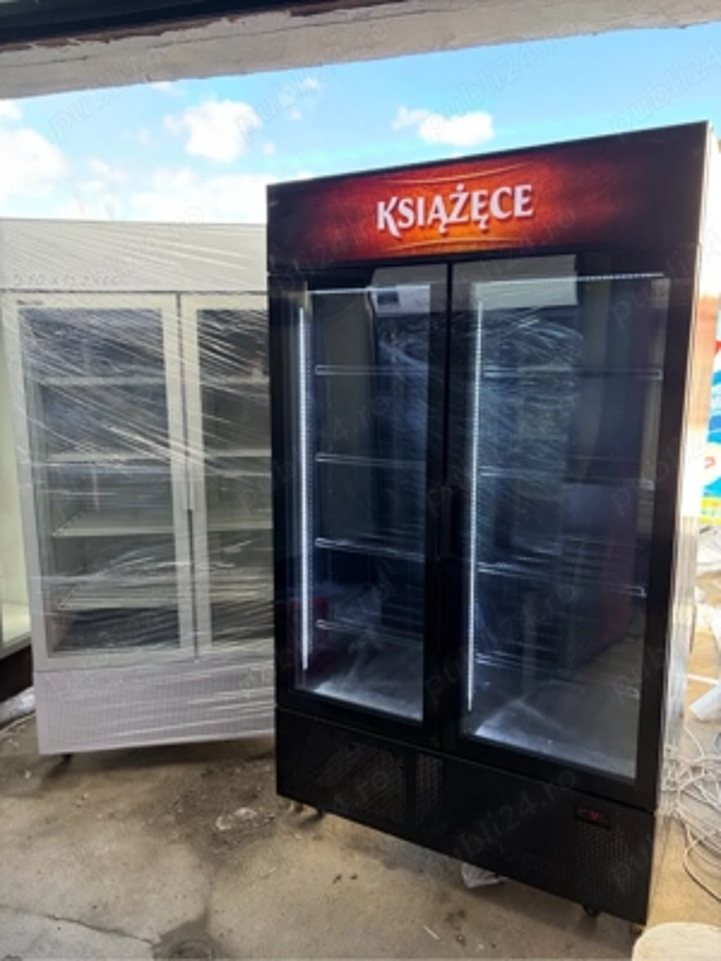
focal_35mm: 26
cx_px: 360
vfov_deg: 67.3
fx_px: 722
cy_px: 480
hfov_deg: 53.1
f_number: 1.6
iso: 64
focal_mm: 5.96
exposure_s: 1/121
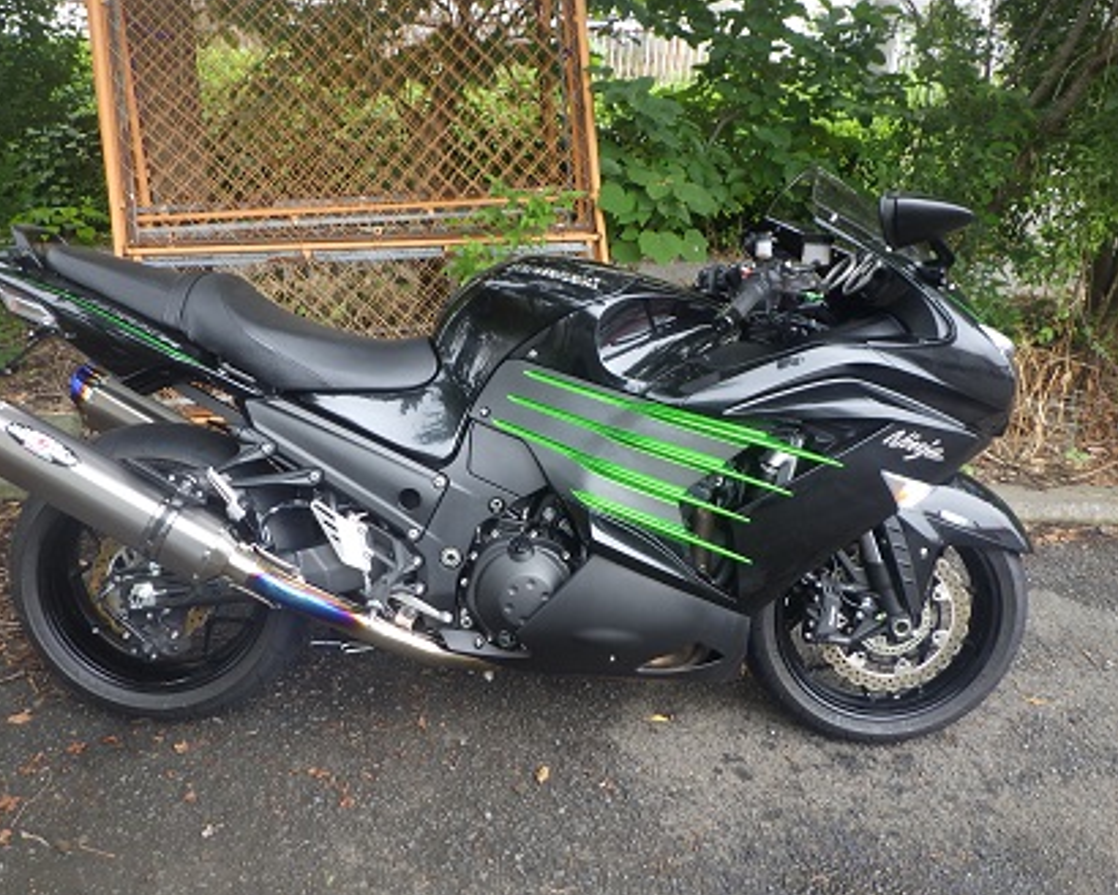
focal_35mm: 30
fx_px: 993
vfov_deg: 48.5
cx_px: 510
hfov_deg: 58.7
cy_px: 438
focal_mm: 5
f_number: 3.5
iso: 125
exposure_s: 1/125
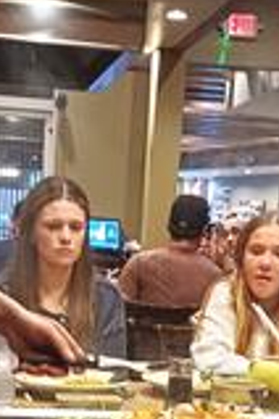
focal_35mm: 82
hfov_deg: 16.6
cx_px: 99
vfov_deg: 23.8
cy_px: 414
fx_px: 953
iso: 1000
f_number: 1.8
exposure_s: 1/20
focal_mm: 4.6
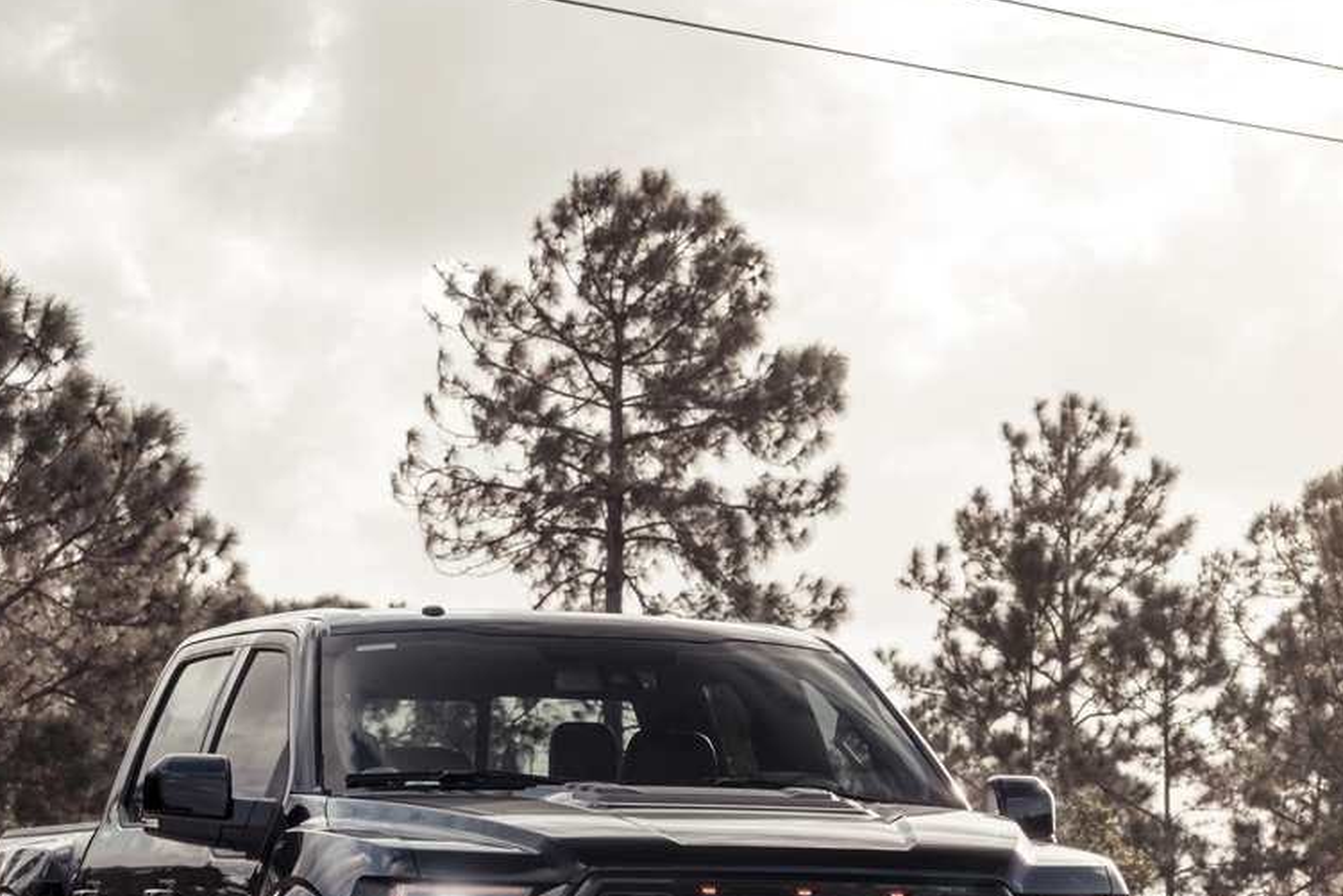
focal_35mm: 179
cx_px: 808
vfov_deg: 7.6
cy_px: 951
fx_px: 6679
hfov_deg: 11.5
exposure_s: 1/125
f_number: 8
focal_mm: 70
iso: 200
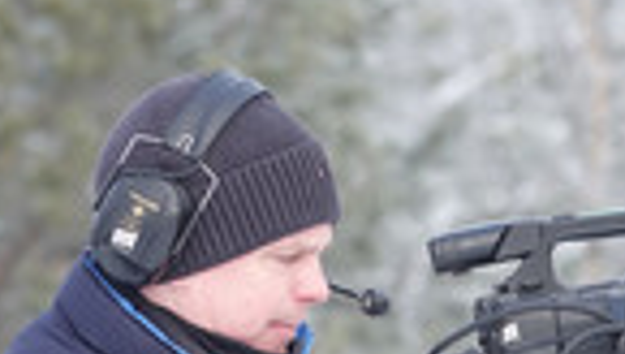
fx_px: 23447
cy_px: 449
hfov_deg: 1.5
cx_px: 388
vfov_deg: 0.9
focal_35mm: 1413
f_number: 4
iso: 200
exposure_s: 1/250
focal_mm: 159.66
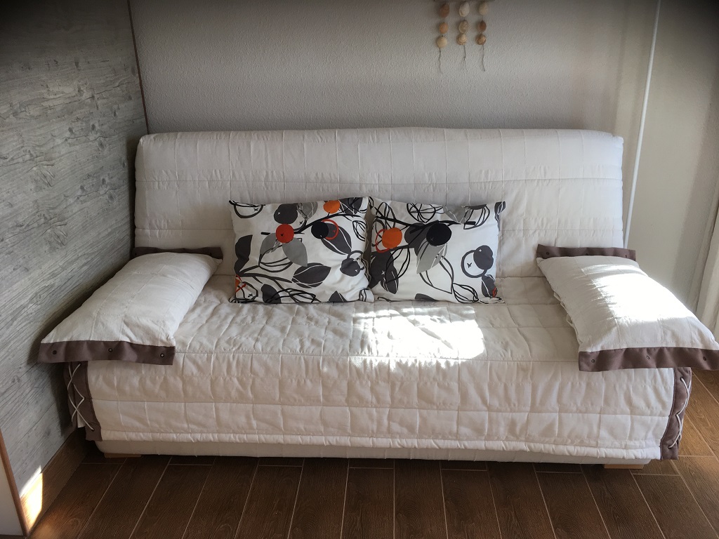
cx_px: 360
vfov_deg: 48.2
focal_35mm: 29
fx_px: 602
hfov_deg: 61.7
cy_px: 270
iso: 32
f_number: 2.2
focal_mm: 4.15
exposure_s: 1/100
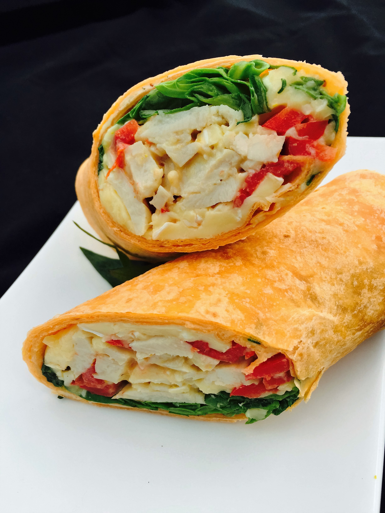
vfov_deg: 61.7
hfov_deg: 48.2
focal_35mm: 29
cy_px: 256
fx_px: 430
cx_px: 192
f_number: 2.2
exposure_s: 1/638
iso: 32
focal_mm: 4.15
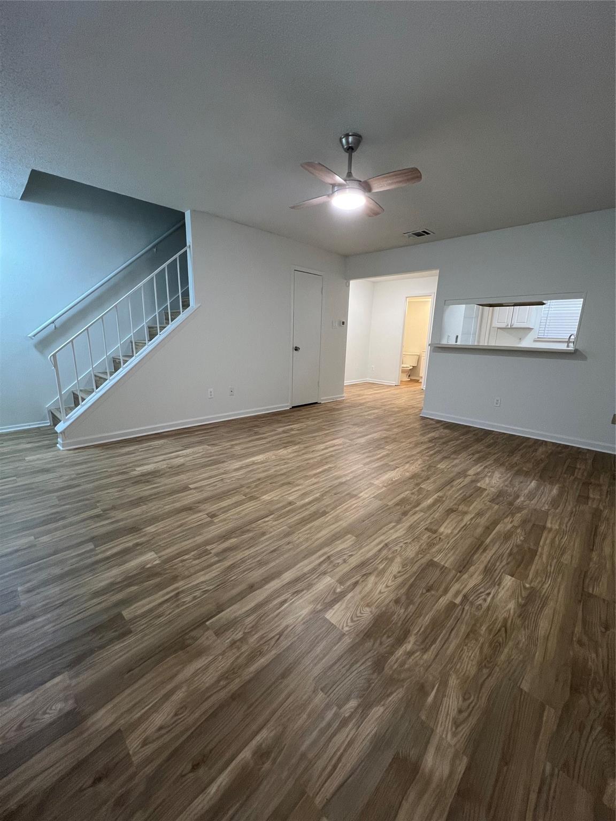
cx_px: 308
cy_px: 410
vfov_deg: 106.2
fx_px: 308
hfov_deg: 89.9
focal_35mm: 13
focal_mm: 1.57
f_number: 1.8
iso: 160
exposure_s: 1/60
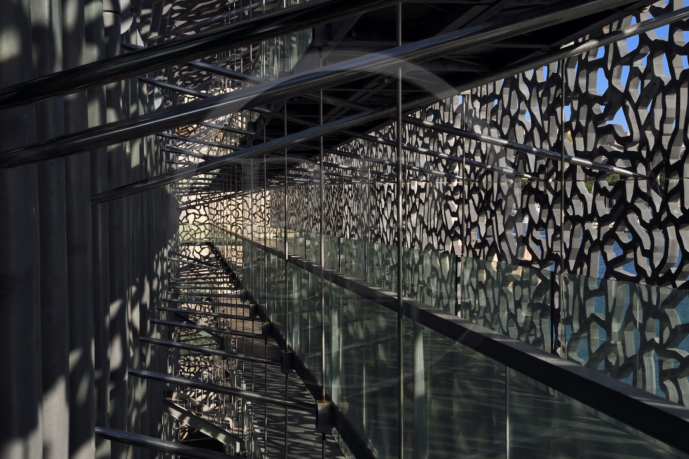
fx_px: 957
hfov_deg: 39.6
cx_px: 344
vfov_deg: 27.0
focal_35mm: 50
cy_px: 230
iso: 200
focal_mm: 50
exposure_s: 1/250
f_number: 14
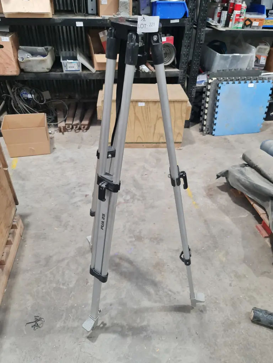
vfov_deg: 69.4
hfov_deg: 54.9
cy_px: 182
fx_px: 263
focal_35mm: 25
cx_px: 136
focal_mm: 7
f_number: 1.8
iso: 250
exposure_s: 1/100
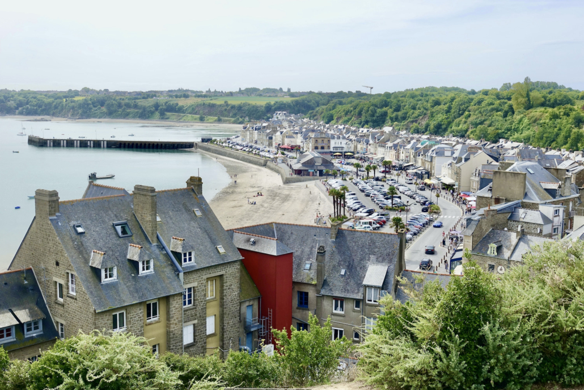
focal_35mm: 42
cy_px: 195
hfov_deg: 46.4
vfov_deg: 31.9
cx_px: 292
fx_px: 681
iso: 125
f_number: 5.6
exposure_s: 1/400
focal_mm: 15.52
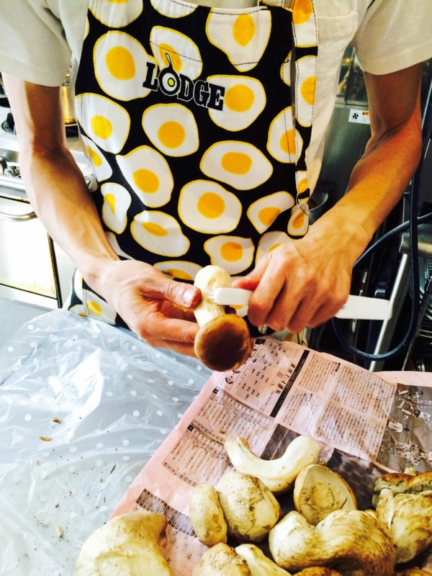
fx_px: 483
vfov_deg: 61.7
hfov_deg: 48.2
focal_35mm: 29
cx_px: 216
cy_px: 288
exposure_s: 1/30
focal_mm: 4.15
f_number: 2.2
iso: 64
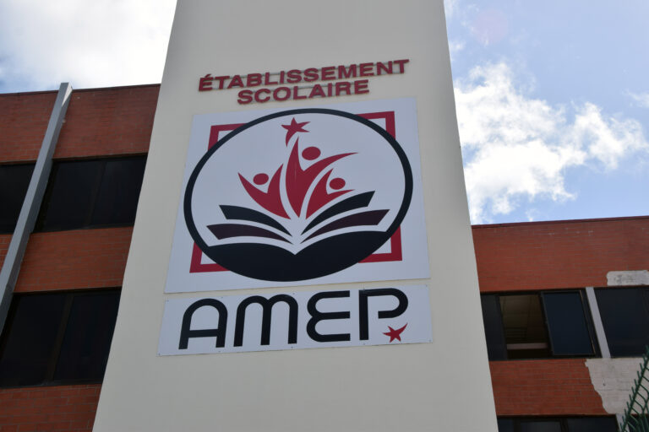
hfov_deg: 42.3
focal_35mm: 46
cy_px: 216
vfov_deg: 28.9
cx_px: 324
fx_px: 838
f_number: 11
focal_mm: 31
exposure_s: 1/500
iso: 200
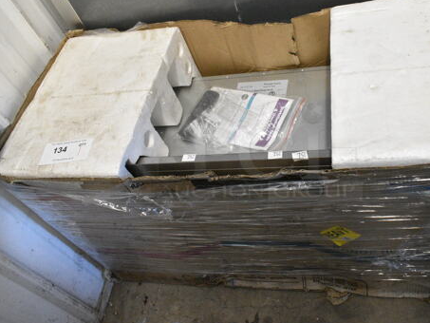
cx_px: 257
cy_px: 151
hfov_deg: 52.3
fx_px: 435
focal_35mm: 35
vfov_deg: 40.7
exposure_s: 1/200
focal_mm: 18
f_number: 7.1
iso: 6400
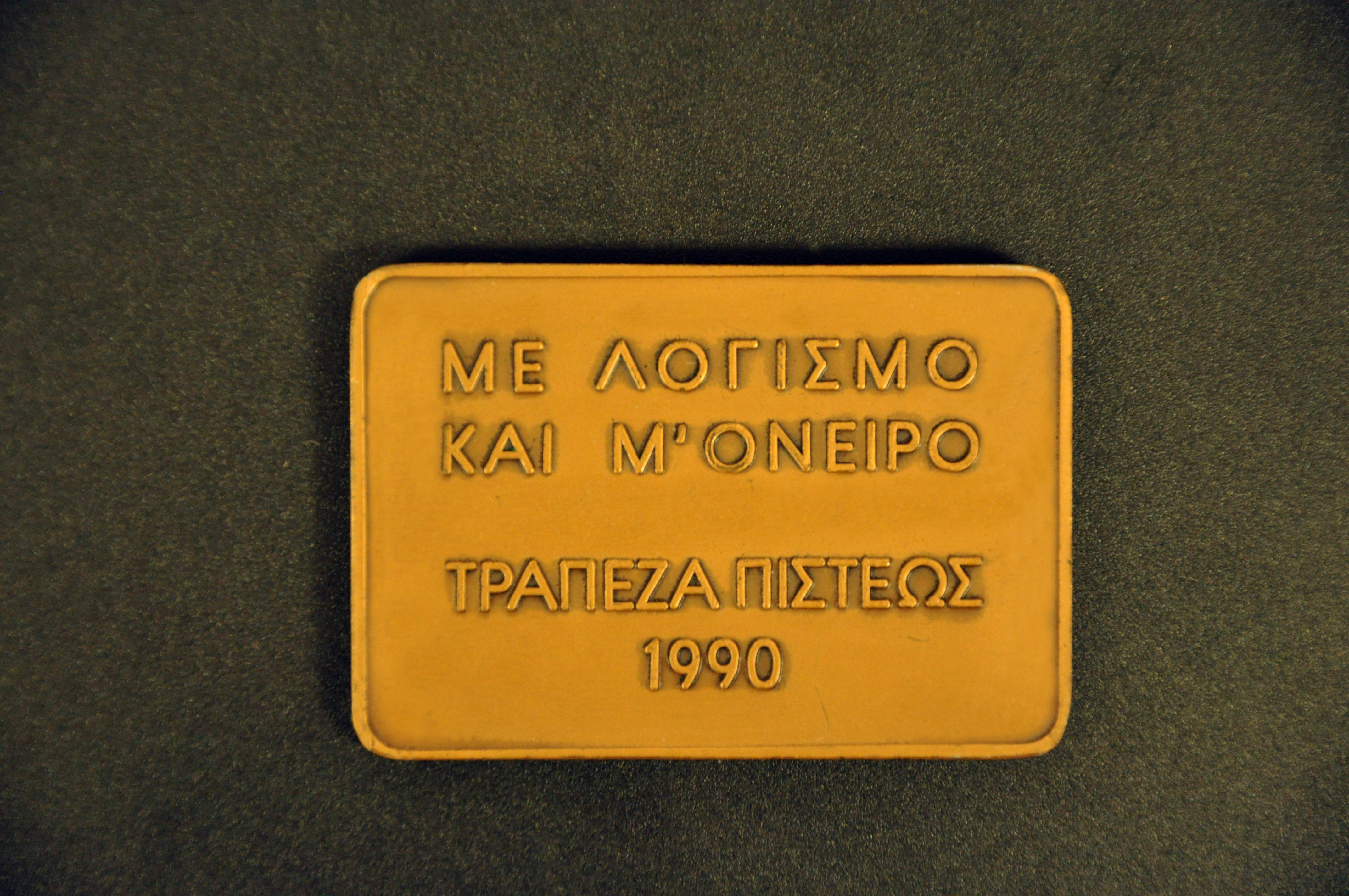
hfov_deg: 13.1
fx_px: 5895
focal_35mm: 158
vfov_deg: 8.7
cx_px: 674
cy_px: 448
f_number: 5.6
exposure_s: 1/40
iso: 1400
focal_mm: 105
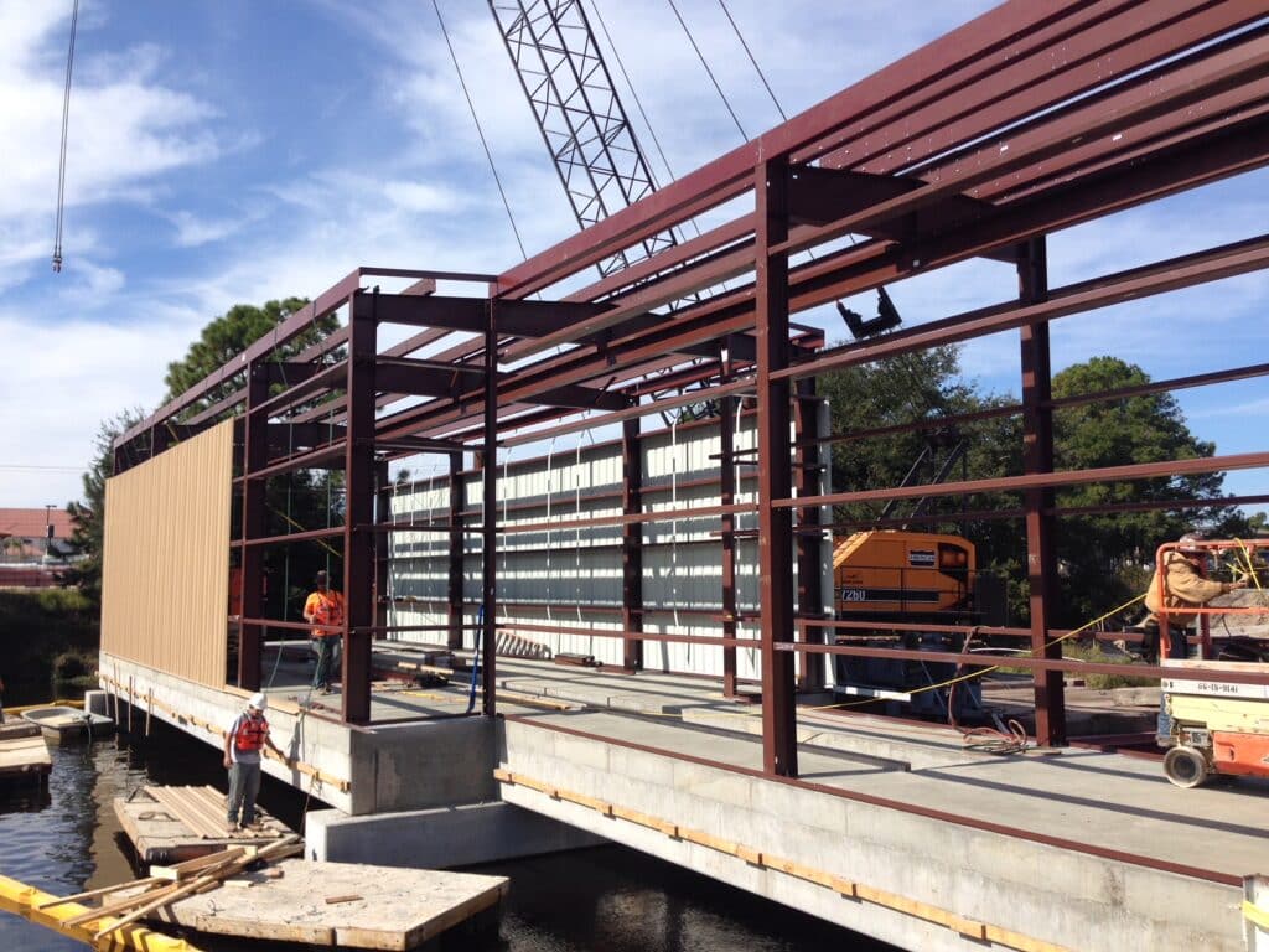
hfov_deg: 55.4
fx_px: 1210
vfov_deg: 42.9
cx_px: 634
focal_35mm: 33
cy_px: 476
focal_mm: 4.12
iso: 50
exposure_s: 1/1550
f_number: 2.4
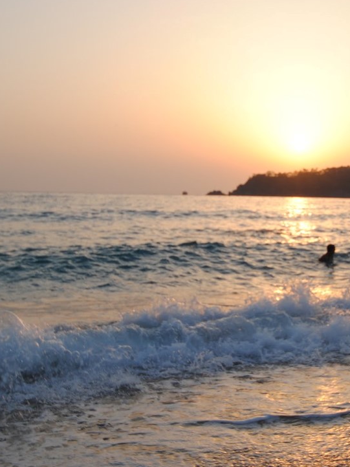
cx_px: 261
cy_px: 235
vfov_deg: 34.9
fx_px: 742
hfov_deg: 26.2
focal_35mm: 55
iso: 100
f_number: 6.3
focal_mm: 24
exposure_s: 1/200
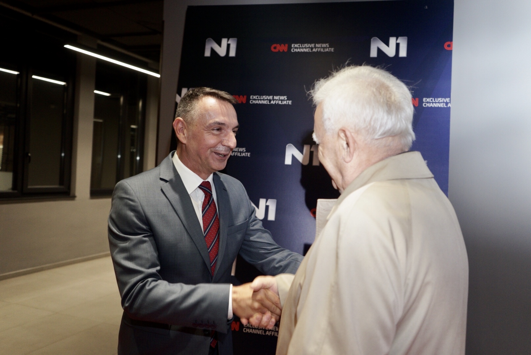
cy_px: 178
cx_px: 266
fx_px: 443
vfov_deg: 43.7
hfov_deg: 61.9
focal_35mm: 30
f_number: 3.5
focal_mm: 30
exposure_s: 1/160
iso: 1600
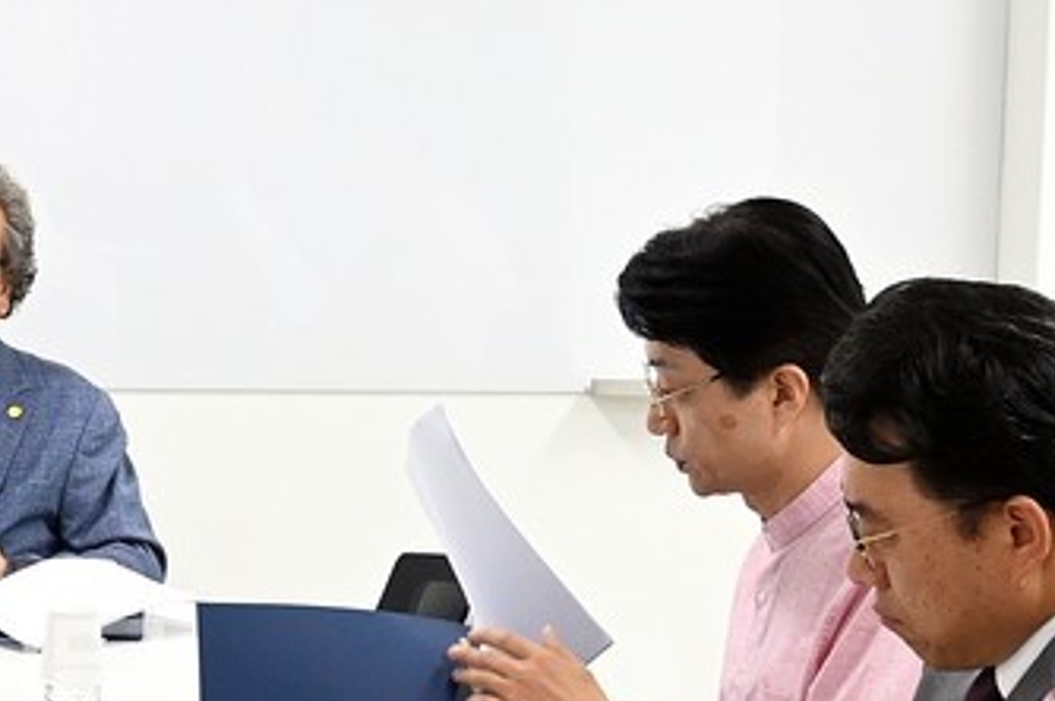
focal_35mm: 144
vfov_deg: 9.5
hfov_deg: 13.9
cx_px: -136
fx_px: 4213
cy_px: 671
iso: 1100
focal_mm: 25
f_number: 4.2
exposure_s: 1/125
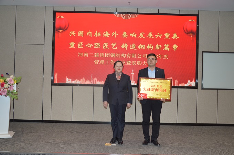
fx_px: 214
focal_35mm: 33
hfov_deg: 57.3
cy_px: 78
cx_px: 117
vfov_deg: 39.9
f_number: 3.8
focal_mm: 22
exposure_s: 1/60
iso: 450
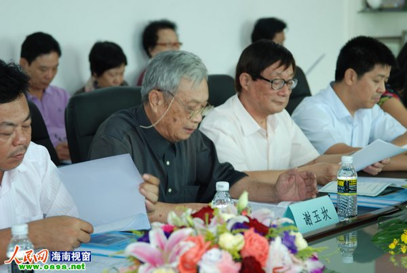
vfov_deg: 13.1
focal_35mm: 105
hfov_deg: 19.4
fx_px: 1189
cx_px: 204
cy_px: 136
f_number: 4
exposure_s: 1/8
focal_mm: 70
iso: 100
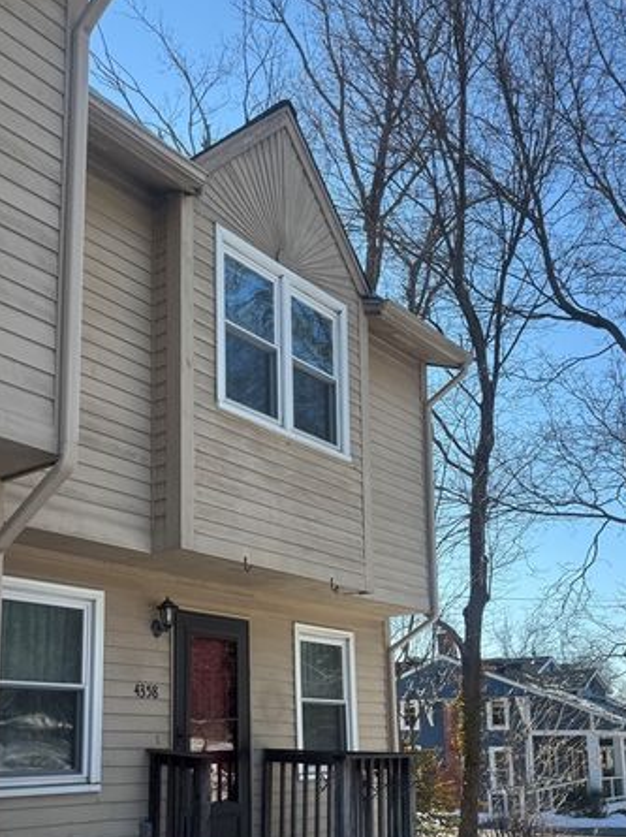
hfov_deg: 39.4
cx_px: 243
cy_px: 586
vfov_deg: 50.1
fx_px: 869
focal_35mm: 36
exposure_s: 1/2174
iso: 80
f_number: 1.78
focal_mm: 6.76
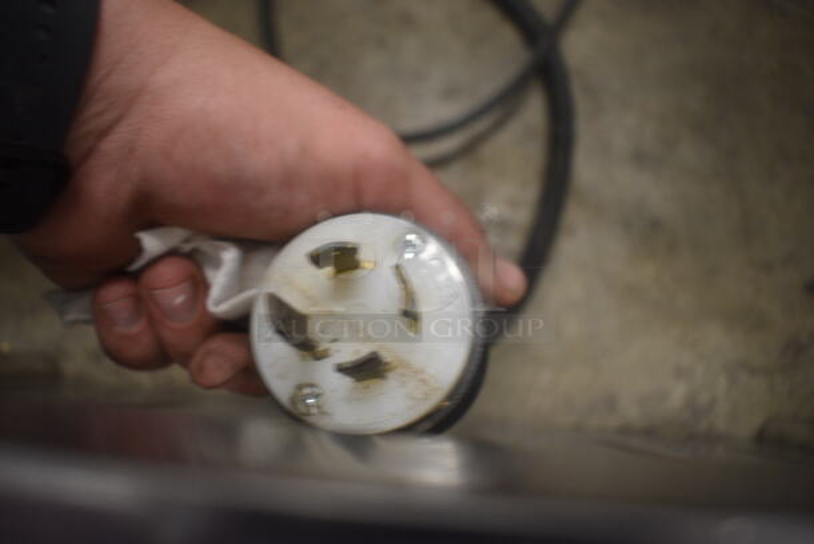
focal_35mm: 27
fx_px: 611
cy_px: 272
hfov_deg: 67.3
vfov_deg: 48.0
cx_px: 407
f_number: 4
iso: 900
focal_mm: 18
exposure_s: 1/60
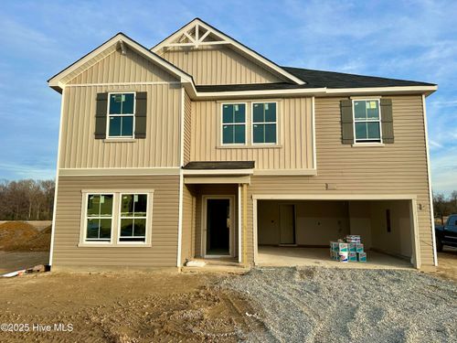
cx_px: 228
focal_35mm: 24
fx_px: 317
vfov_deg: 56.8
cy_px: 172
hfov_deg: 71.6
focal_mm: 6.86
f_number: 1.78
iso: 80
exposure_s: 1/1692
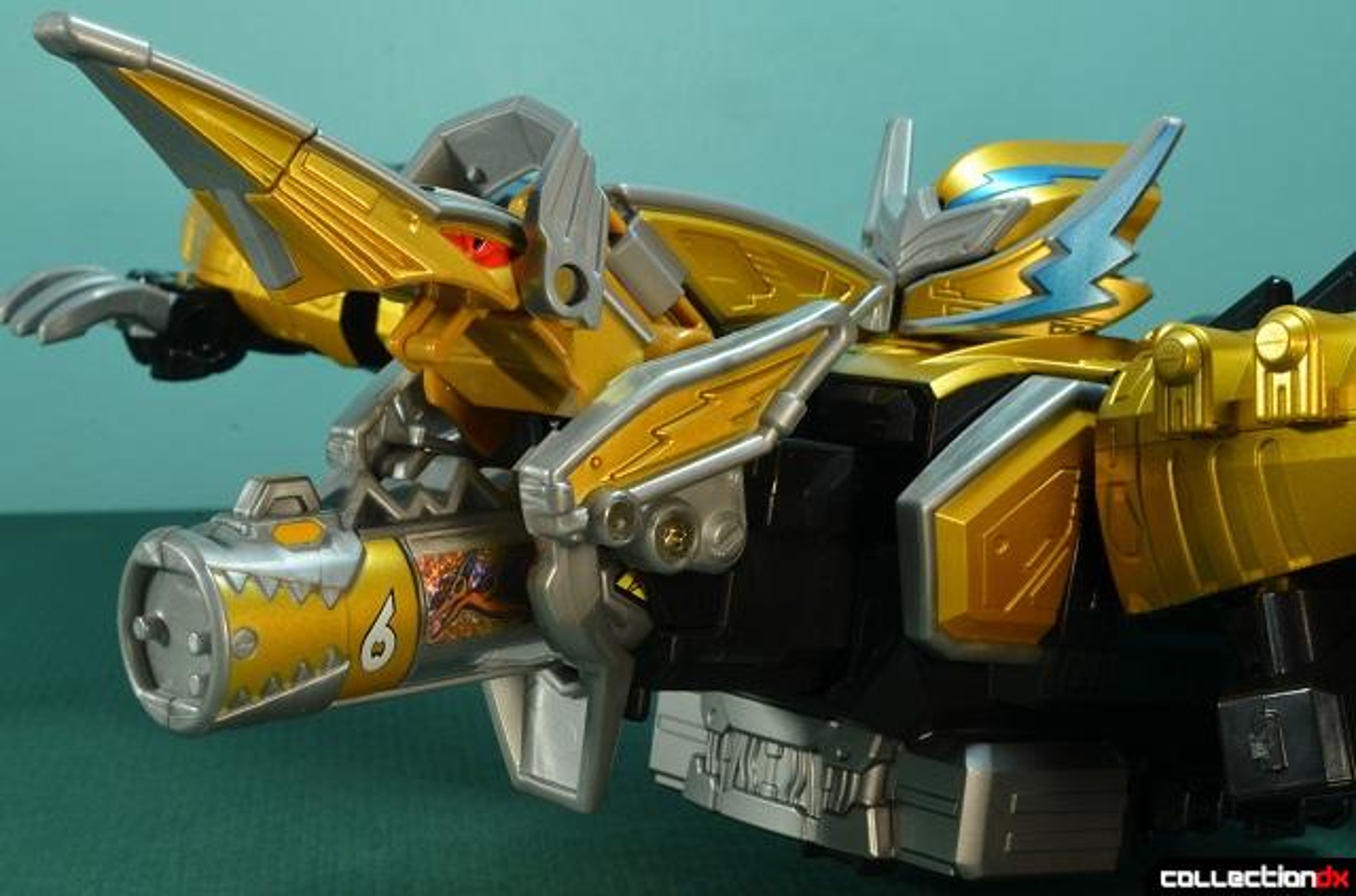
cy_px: 448
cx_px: 678
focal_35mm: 63
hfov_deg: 32.0
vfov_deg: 21.4
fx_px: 2367
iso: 100
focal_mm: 42
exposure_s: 1.3
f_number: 22
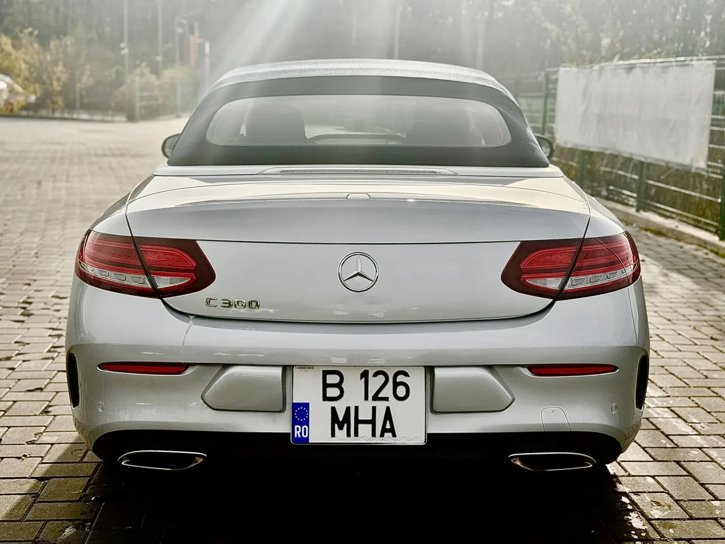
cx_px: 362
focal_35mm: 48
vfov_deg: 30.3
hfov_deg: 39.7
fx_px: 1005
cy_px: 272
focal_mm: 6.76
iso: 80
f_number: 1.78
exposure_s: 1/7143
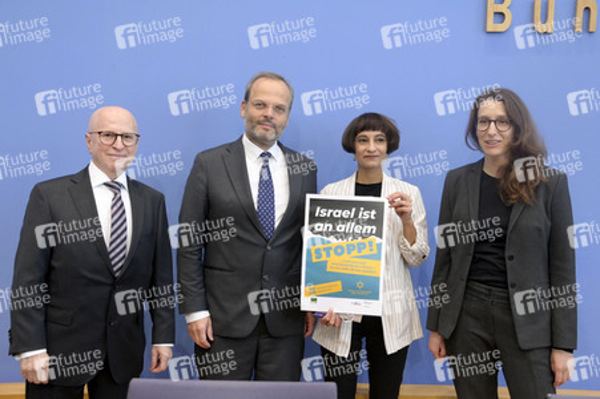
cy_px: 200
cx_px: 300
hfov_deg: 43.6
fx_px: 749
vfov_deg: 29.8
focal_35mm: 45
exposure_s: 1/400
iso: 4000
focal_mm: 45
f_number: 5
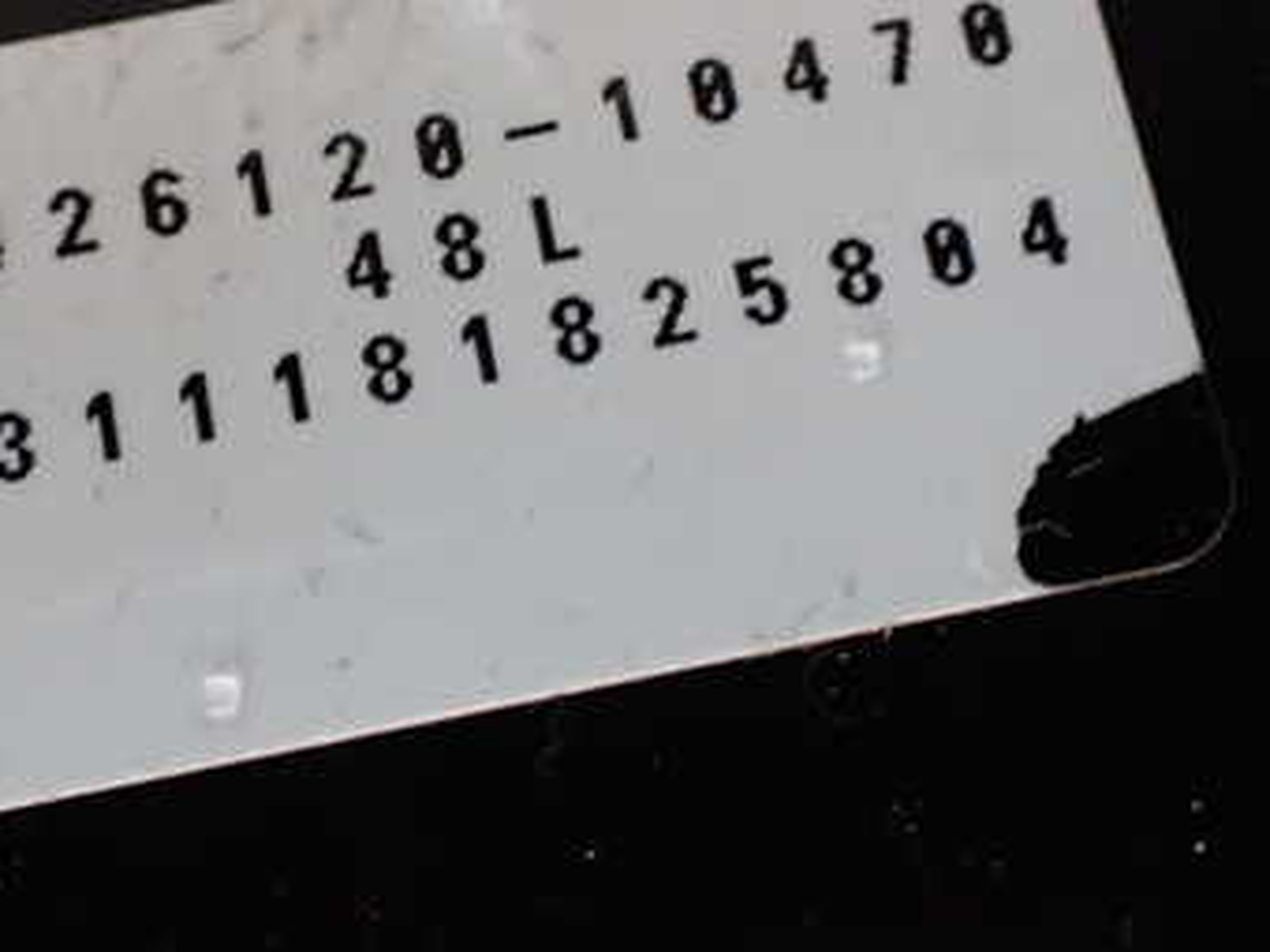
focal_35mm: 53
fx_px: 1944
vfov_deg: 27.3
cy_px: 273
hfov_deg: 36.0
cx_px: 489
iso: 800
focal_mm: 5.4
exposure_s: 1/80
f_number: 2.3
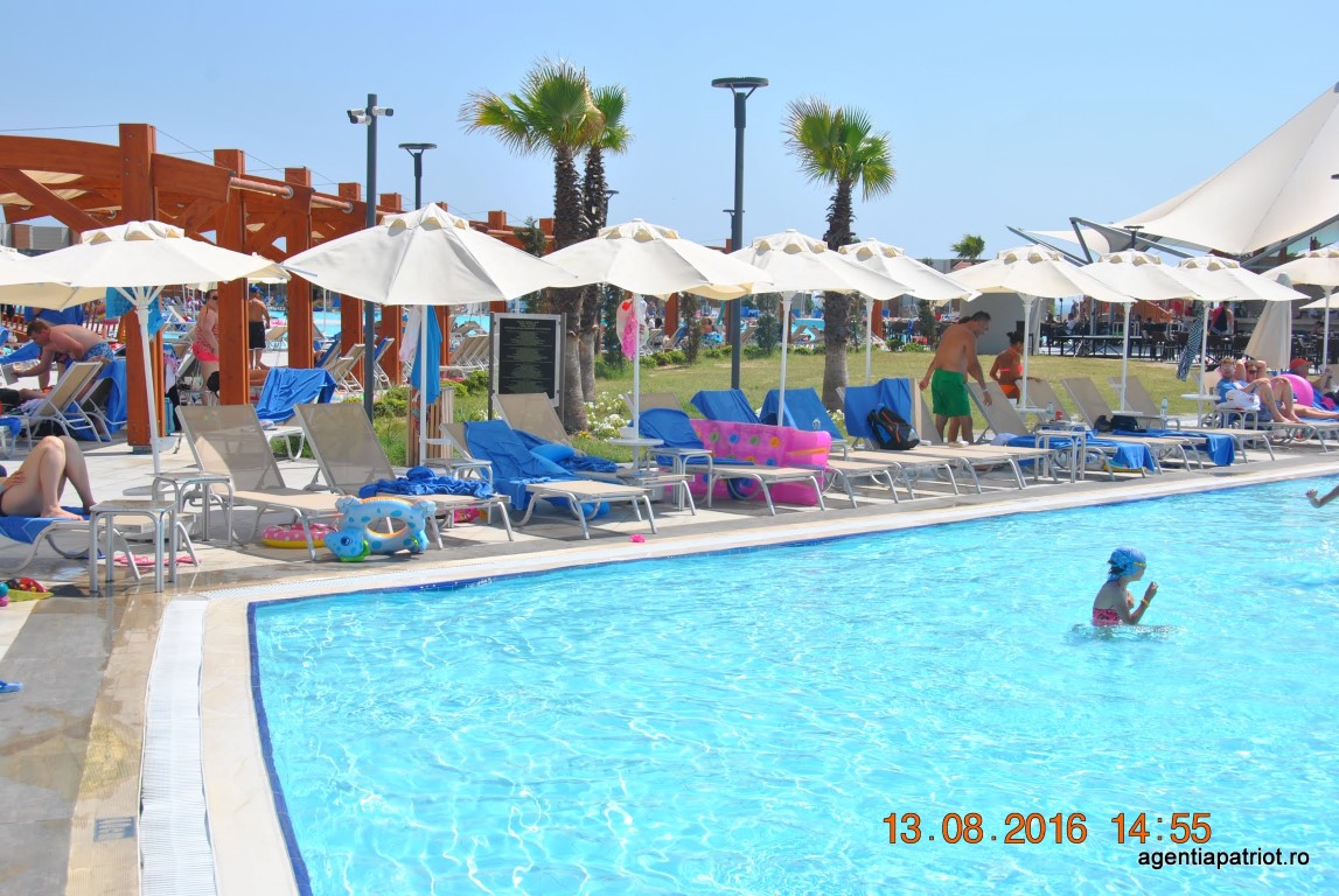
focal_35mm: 48
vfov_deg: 28.2
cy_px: 448
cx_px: 670
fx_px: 1788
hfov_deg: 41.1
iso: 100
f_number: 9
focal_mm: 32
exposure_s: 1/320
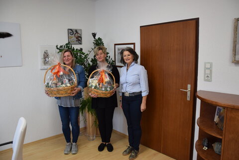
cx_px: 120
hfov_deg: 67.4
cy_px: 80
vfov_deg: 47.9
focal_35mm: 27
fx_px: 179
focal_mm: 18
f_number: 4
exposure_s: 1/125
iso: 800
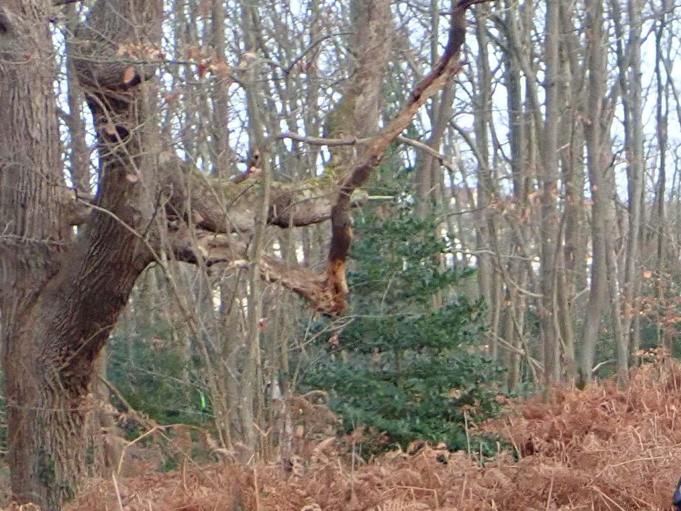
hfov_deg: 15.7
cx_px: 849
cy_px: 578
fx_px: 2361
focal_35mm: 120
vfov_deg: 12.1
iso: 500
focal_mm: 7.34
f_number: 2.8
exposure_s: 1/500
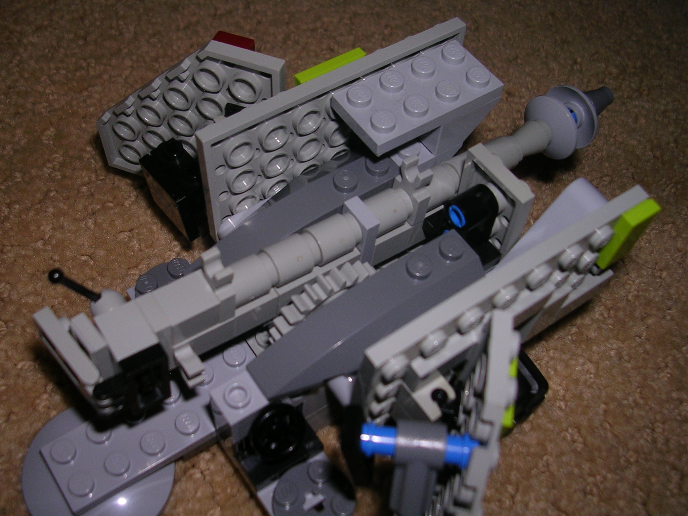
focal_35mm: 38
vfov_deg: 37.7
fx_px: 755
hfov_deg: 49.0
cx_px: 344
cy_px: 258
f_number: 2.8
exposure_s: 1/60.1
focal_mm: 5.8
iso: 50
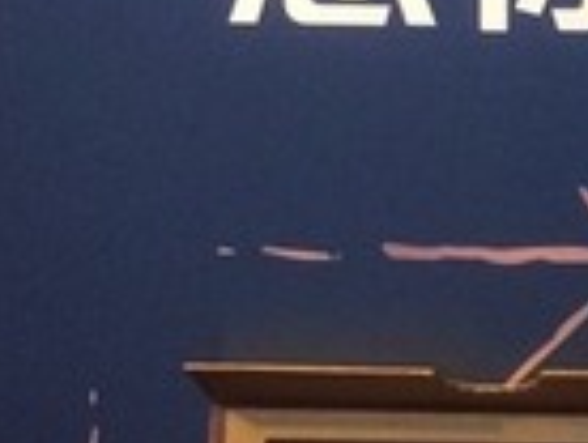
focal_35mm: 168
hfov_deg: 11.2
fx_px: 2859
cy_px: 379
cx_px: 912
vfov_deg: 8.8
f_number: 2.2
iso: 250
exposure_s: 1/30
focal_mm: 4.15
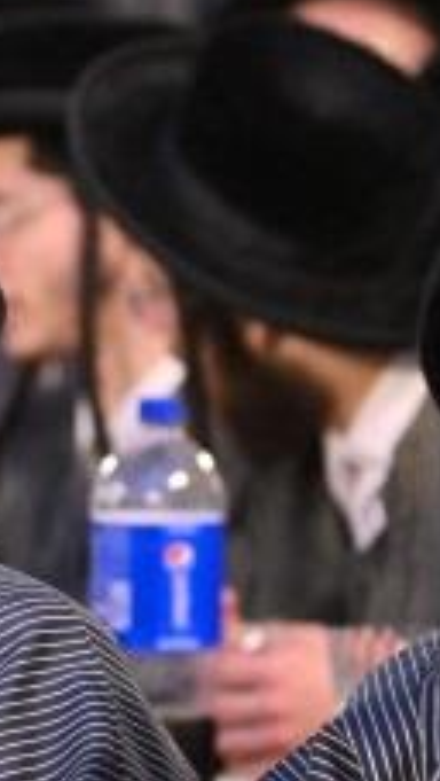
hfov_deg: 2.9
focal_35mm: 425
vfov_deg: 5.1
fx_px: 8799
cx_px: -299
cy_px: 363
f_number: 2.8
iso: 1000
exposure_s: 1/320
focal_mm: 90
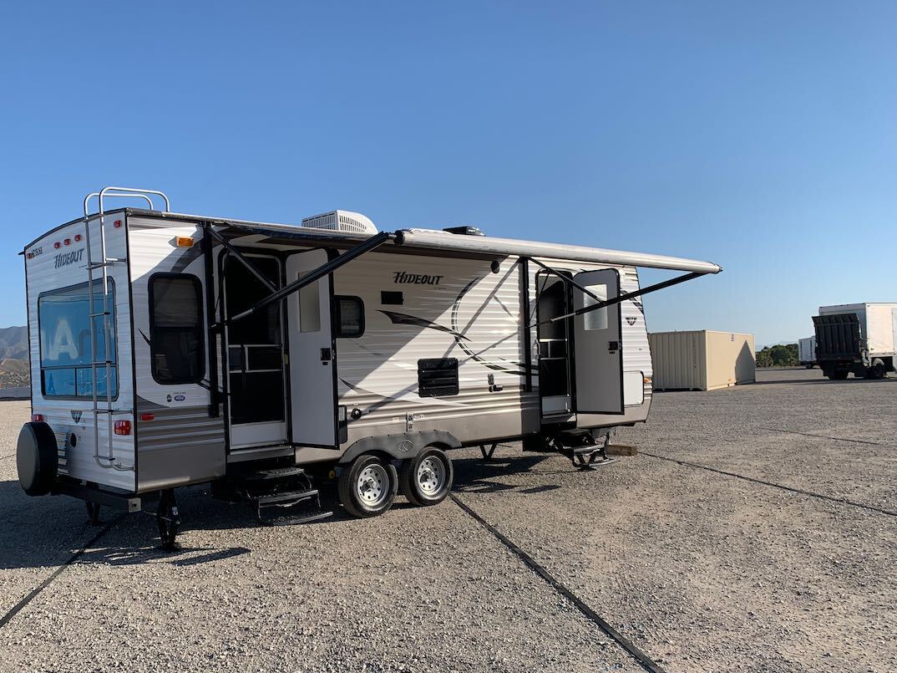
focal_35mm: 31
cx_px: 367
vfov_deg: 45.3
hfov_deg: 58.0
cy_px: 382
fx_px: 803
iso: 25
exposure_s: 1/2160
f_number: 1.8
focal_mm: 4.25
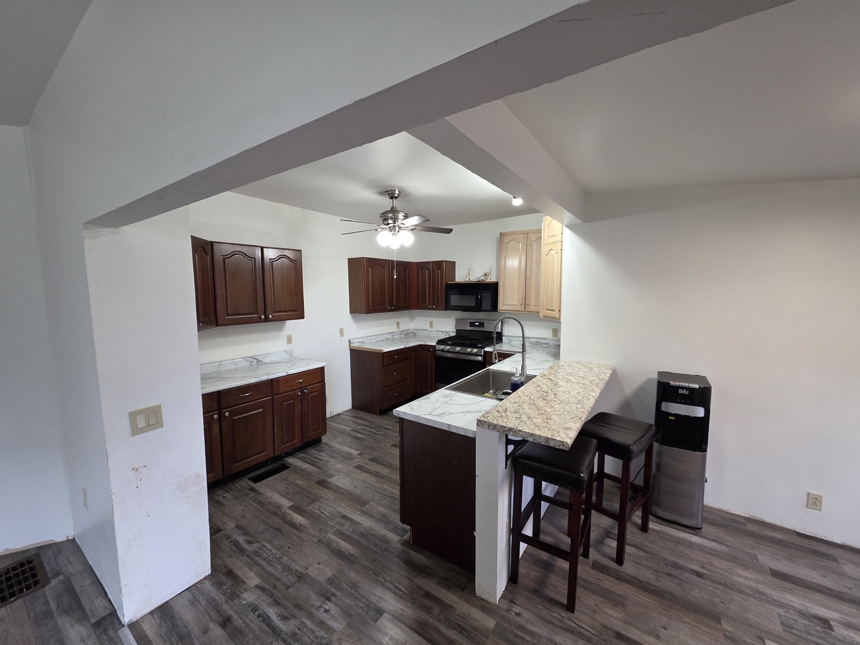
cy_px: 322
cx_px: 430
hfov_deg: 106.2
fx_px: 323
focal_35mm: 13
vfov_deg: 89.9
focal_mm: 2.2
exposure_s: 1/60
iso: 160
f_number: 1.9
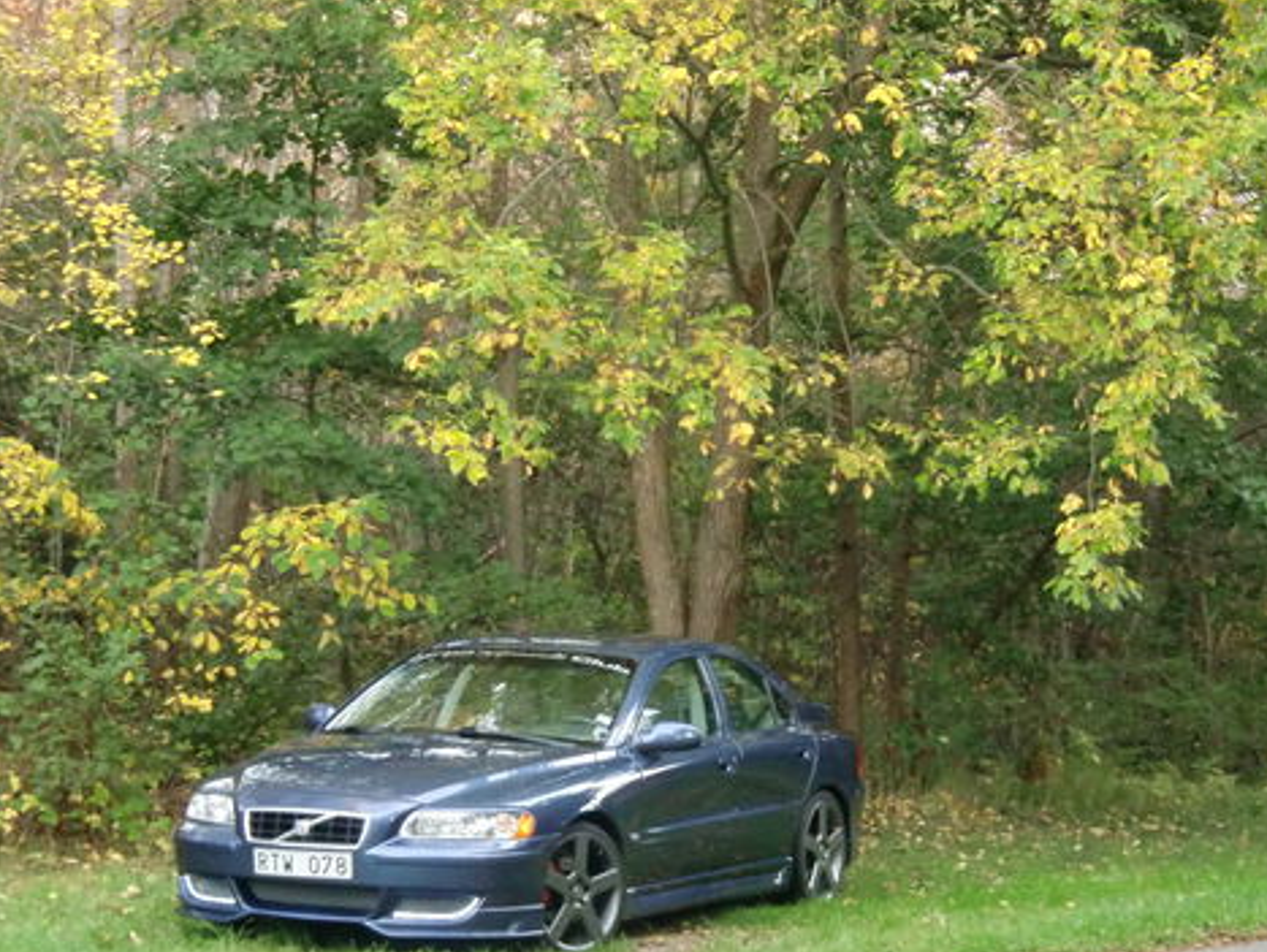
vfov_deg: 16.6
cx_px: 605
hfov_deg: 22.0
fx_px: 3260
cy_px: 572
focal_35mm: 89
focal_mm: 11.6
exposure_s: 1/60
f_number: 4.4
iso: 500
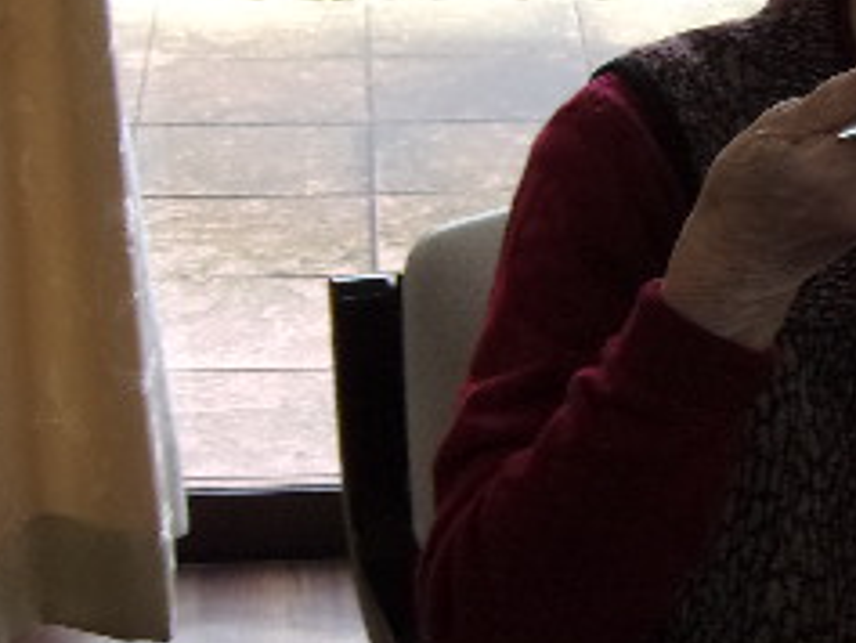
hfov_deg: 13.4
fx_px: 3538
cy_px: 231
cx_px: 1073
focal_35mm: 143
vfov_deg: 10.4
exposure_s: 1/34
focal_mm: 9.4
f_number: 4.2
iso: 172
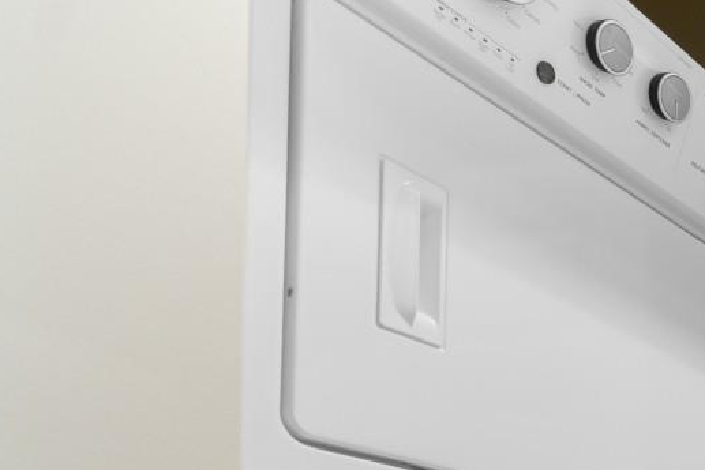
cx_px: 1012
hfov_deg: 29.3
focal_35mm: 47
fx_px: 921
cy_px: 689
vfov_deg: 23.4
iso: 100
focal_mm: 10
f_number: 4.5
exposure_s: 1/2
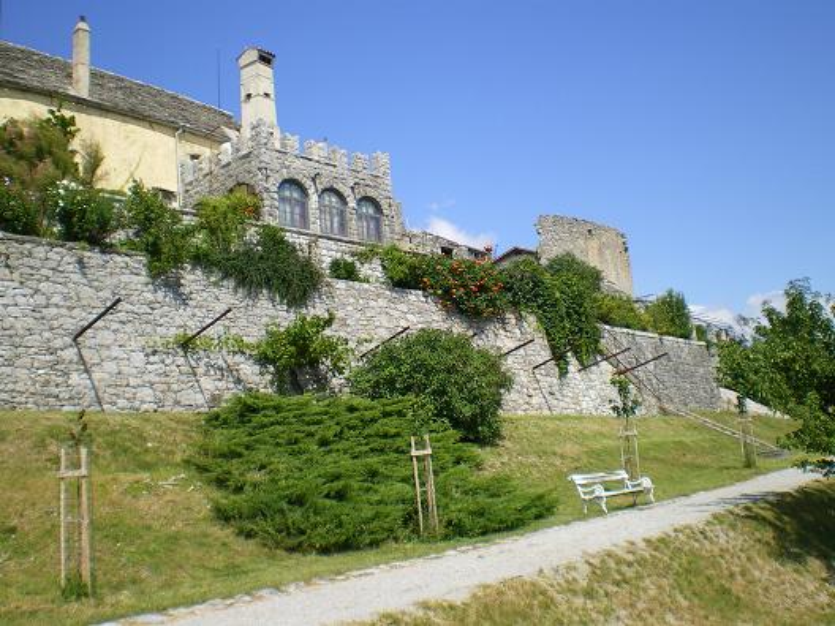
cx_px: 418
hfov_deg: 49.0
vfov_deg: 37.7
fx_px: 917
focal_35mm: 38
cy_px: 313
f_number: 4.6
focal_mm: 6.3
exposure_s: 1/320
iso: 64
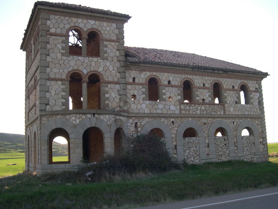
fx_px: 305
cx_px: 139
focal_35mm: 38
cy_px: 104
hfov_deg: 49.0
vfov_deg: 37.7
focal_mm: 8
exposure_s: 1/337
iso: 100
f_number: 2.8
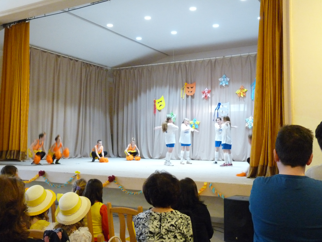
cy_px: 121
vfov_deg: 35.1
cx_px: 161
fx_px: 381
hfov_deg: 45.8
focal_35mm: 41
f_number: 3
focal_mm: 7.3
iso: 800
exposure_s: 1/20
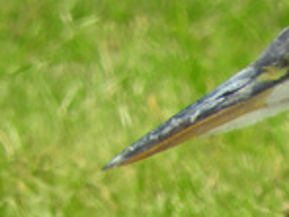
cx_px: 360
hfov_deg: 0.3
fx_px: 49708
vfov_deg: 0.2
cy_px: 407
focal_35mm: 5954
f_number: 6
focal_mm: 215
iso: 100
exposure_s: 1/400
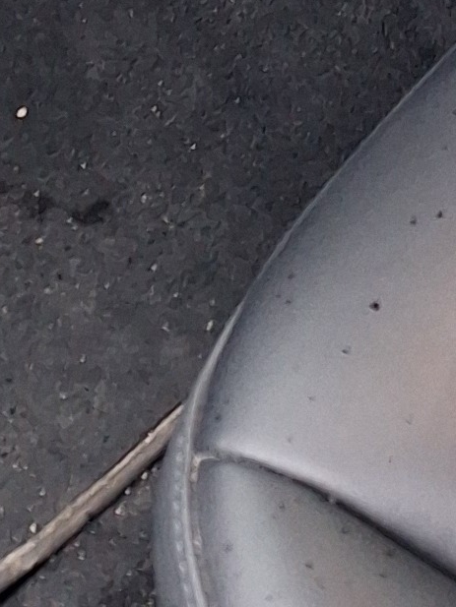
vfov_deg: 10.5
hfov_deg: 9.4
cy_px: -1006
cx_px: 781
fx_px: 2669
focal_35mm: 152
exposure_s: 1/33
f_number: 1.8
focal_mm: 5.54
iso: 200
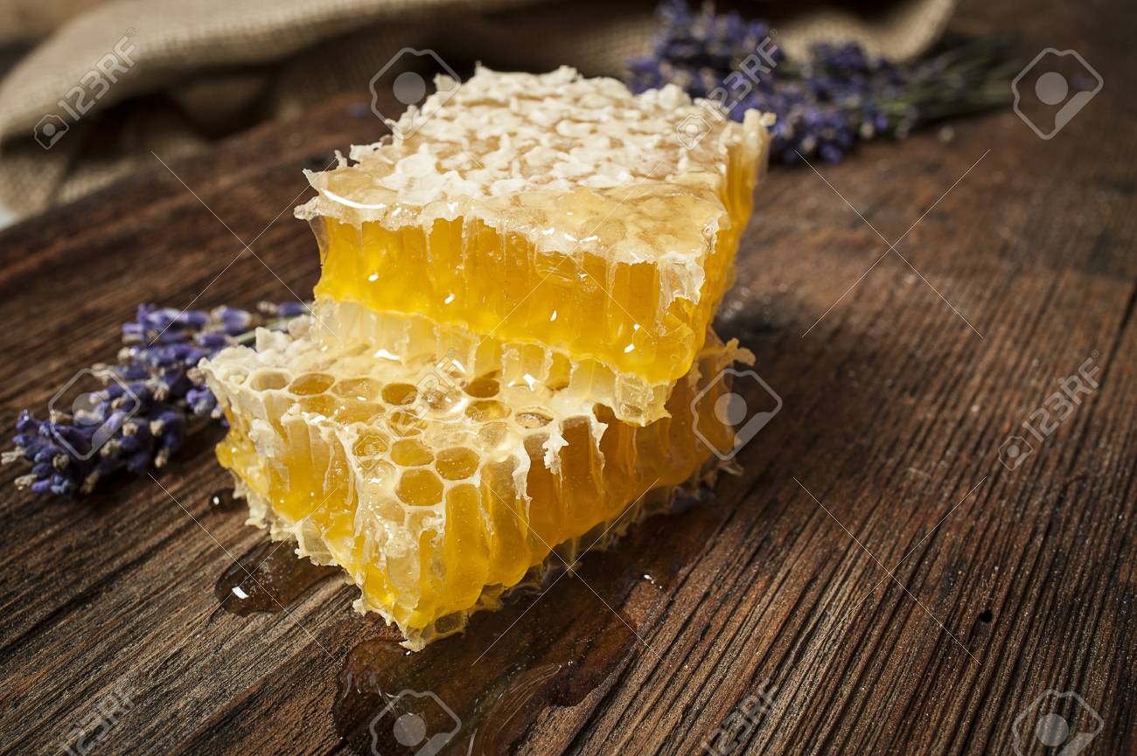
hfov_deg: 54.5
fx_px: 1105
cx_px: 568
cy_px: 378
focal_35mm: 35
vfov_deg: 37.8
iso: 200
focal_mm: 35
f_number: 16
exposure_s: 1/160
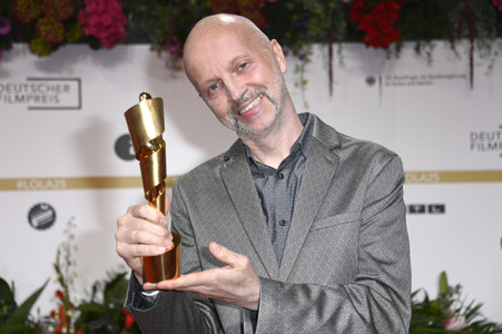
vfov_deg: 15.2
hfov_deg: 22.6
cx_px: 251
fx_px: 1254
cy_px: 167
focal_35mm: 90
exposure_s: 1/250
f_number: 5.6
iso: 500
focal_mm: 90
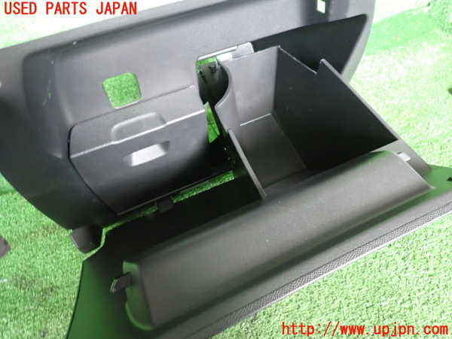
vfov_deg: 54.9
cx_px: 226
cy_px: 170
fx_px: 326
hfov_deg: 69.4
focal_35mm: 25
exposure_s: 1/30
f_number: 2
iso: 640
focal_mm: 4.5
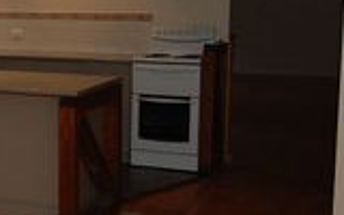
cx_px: -88
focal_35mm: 90
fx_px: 844
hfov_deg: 21.2
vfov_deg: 14.5
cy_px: 81
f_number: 5.6
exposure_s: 1/60
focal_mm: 20
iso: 400
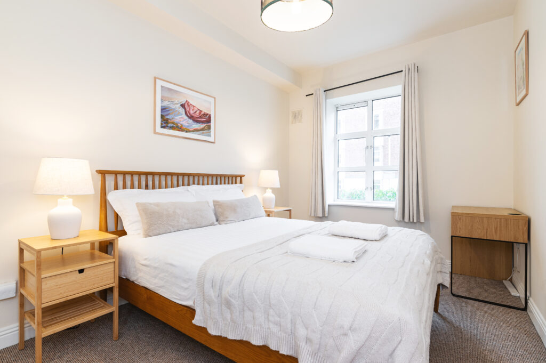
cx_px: 273
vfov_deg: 70.3
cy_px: 182
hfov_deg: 93.3
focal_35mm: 17
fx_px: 258
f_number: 6.3
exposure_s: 1/20
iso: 400
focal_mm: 17
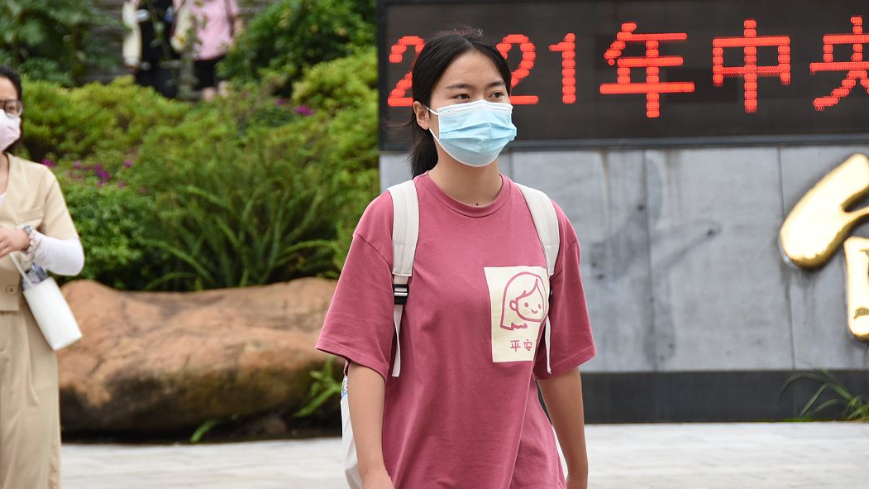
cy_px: 198
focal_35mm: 189
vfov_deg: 6.4
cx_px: 399
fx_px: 4345
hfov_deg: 11.4
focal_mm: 105
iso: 400
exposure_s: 1/500
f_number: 5.3
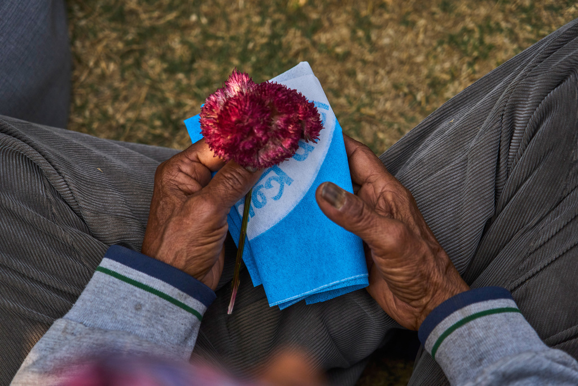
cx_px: 289
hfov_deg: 19.5
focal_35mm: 105
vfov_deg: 13.0
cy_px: 193
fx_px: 1686
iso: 400
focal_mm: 105
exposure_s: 1/4000
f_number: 4
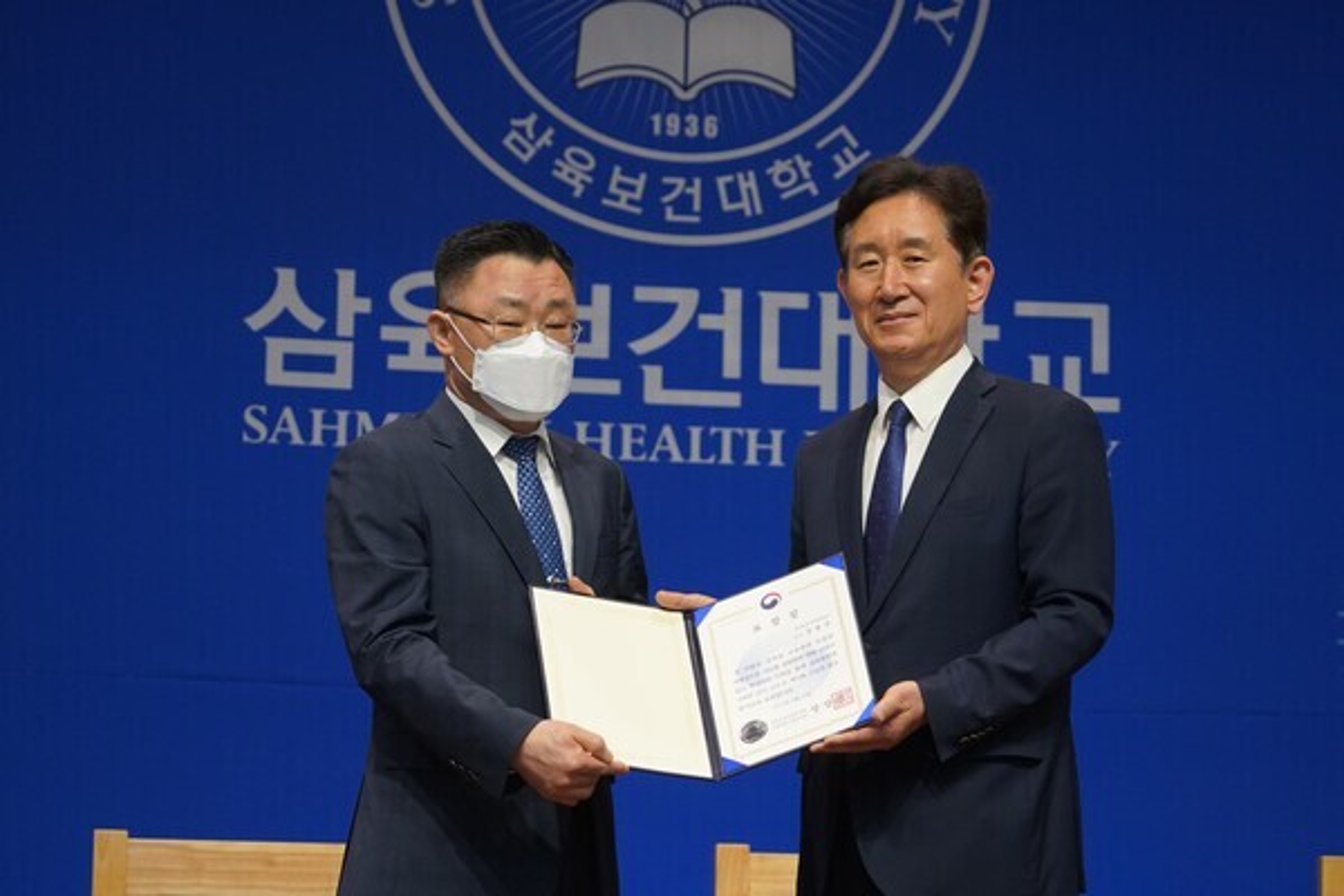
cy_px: 448
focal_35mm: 112
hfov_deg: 18.3
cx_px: 672
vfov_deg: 12.2
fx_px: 4181
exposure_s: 1/160
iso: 4000
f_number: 6.3
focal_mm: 112
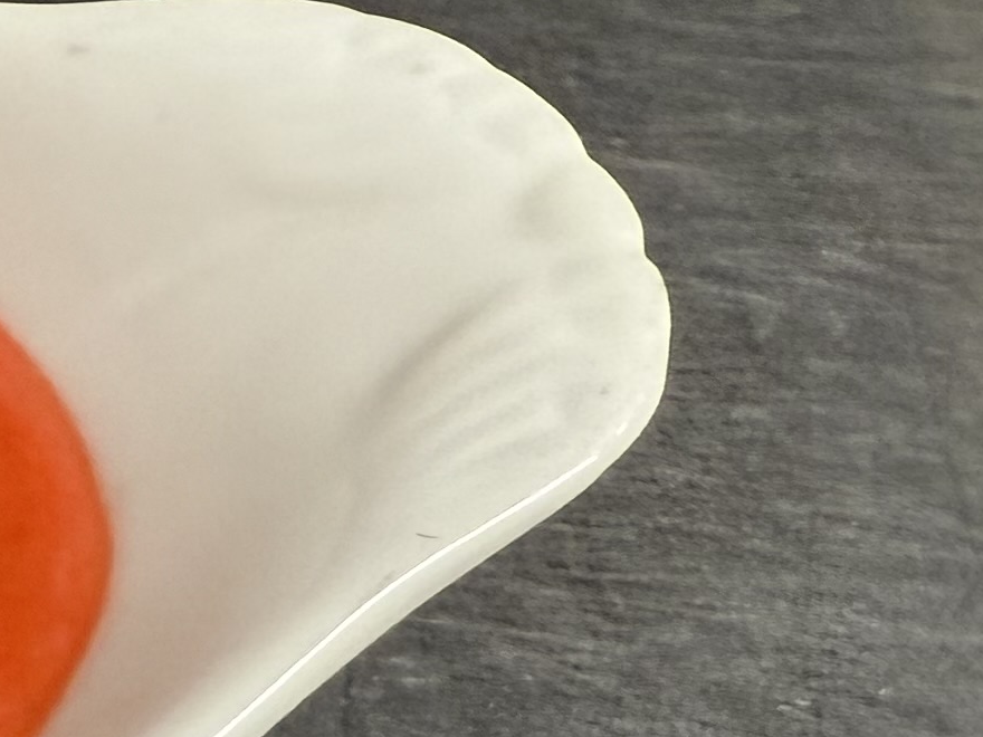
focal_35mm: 110
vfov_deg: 13.4
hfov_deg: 14.0
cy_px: 632
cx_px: -1184
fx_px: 3124
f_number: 2.2
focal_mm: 2.22
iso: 160
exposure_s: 1/100
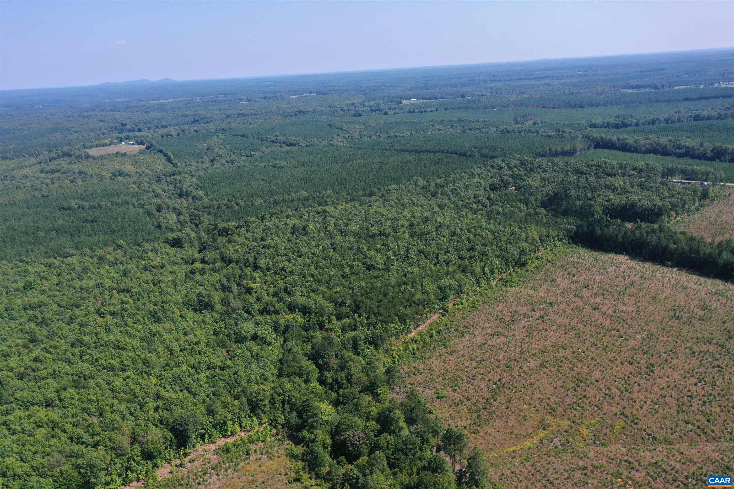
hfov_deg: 65.5
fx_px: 571
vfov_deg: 46.4
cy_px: 244
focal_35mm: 28
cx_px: 367
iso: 100
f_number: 5
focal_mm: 10.26
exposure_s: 1/500
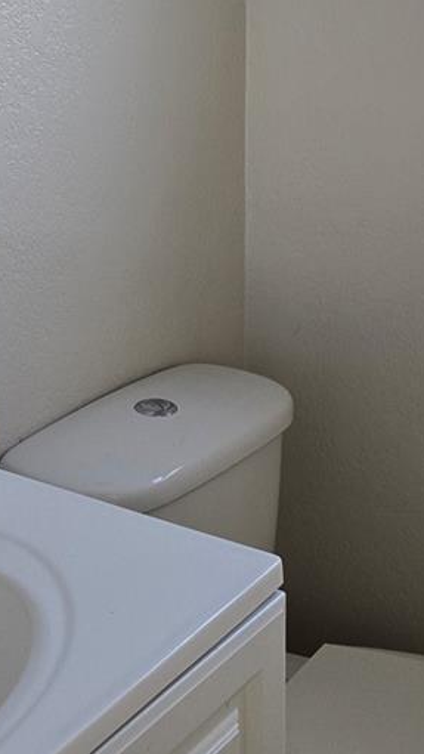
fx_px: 1179
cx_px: 34
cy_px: 222
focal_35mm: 59
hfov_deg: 20.0
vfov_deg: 34.9
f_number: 1.7
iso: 160
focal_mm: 6.3
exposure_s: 1/180
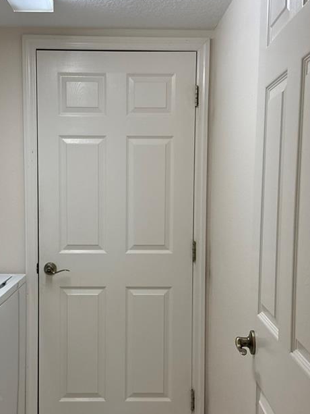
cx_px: 127
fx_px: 561
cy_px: 224
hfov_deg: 30.8
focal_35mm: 47
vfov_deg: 40.4
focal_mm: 6.76
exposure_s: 1/155
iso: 125
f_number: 1.78
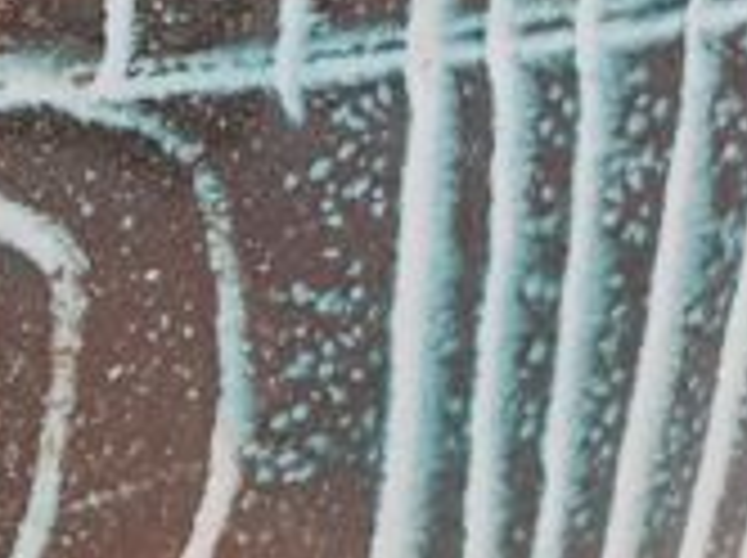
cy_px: 135
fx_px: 2026
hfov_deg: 17.3
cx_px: -572
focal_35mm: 94
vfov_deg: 15.6
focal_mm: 4.3
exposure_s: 1/17
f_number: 1.5
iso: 250
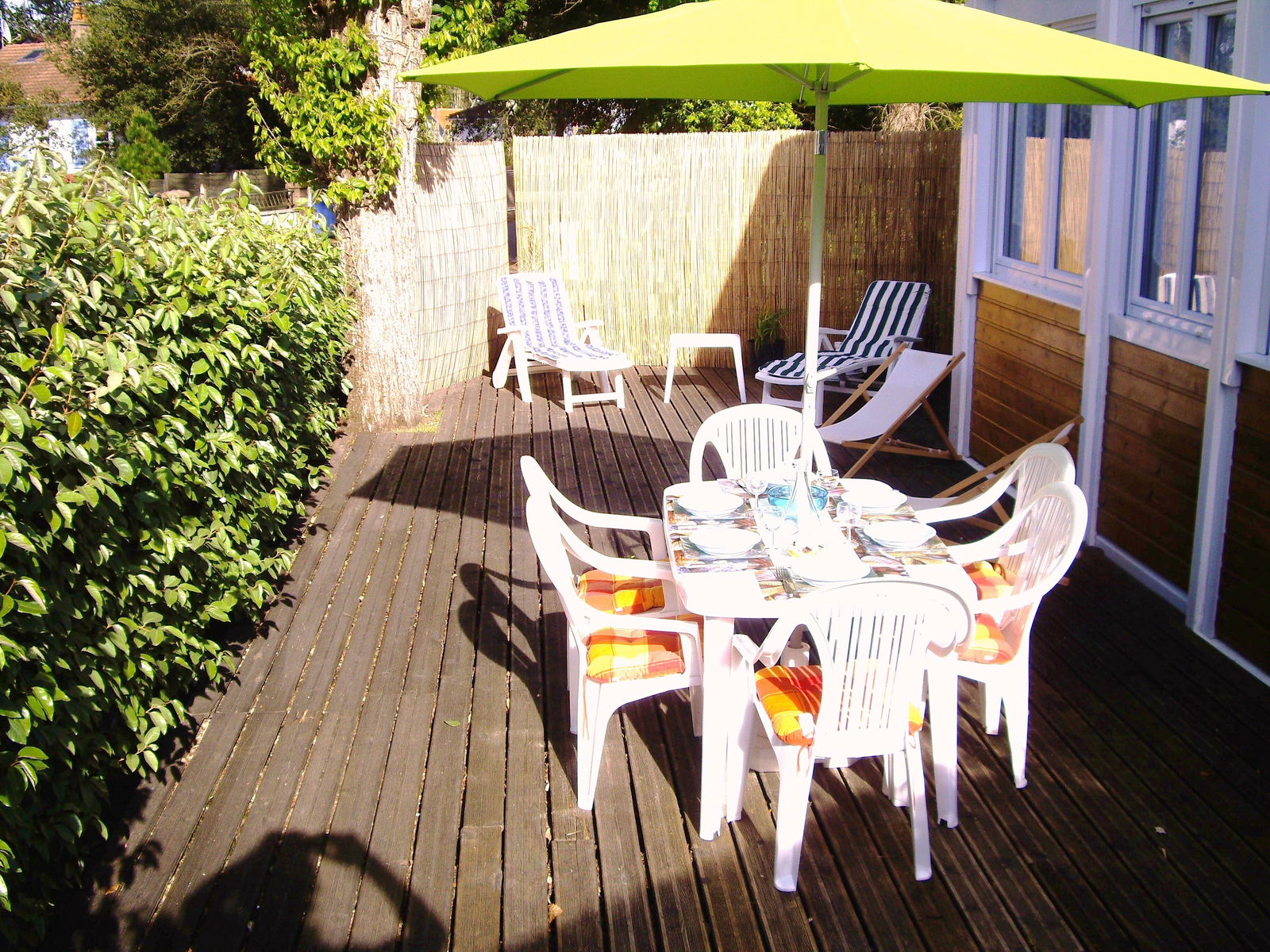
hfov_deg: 49.0
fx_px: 1394
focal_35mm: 38
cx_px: 635
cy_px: 476
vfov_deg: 37.7
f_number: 8
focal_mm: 7.9
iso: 64
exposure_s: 1/160
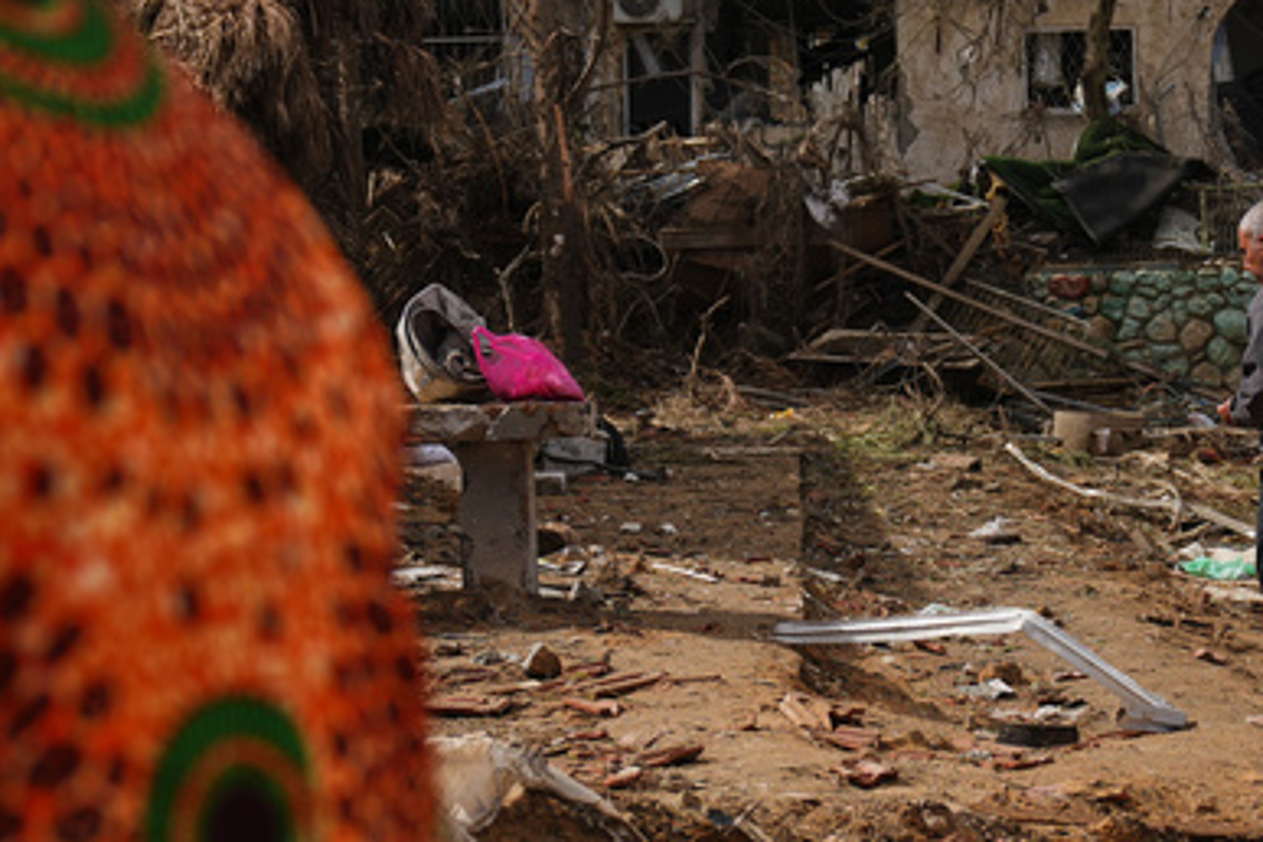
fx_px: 3438
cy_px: 419
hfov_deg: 20.8
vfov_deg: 14.0
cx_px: 793
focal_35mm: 98
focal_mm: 37
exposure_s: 1/1600
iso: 50
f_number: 2.8
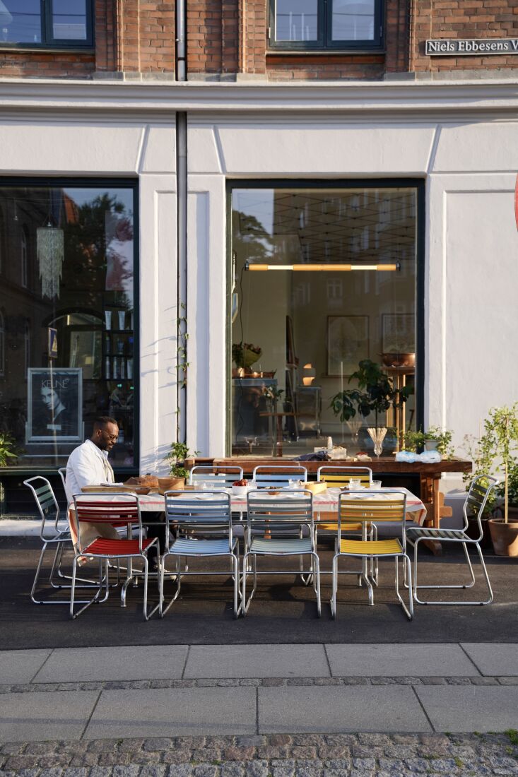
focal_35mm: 44
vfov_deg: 44.5
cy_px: 388
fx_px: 950
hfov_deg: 30.5
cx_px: 259
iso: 100
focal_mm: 44
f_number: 4.5
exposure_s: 1/200
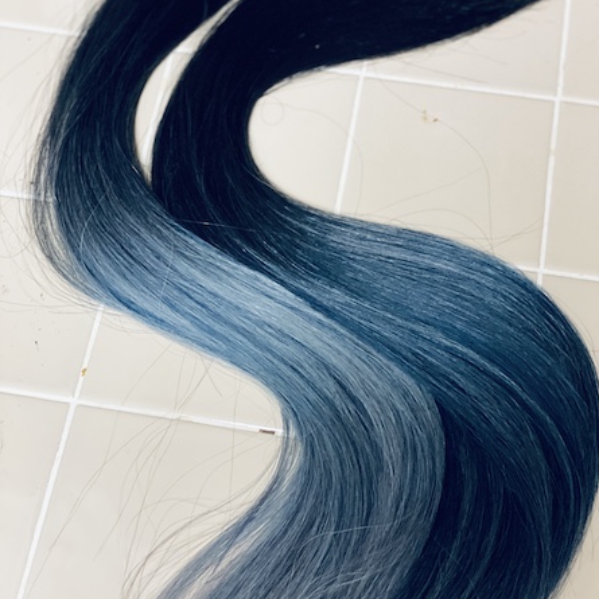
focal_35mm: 62
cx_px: 302
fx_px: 1214
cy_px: 311
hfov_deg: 27.7
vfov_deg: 27.7
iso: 400
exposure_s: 1/40
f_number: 2
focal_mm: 6
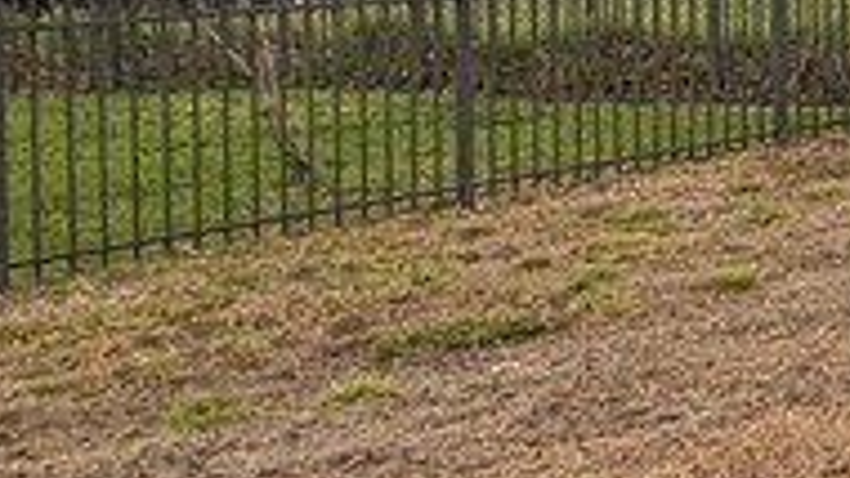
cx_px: 1991
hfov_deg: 15.4
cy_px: -116
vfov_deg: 14.2
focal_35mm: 82
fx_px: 1849
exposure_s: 1/220
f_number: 2.2
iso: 40
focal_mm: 2.22
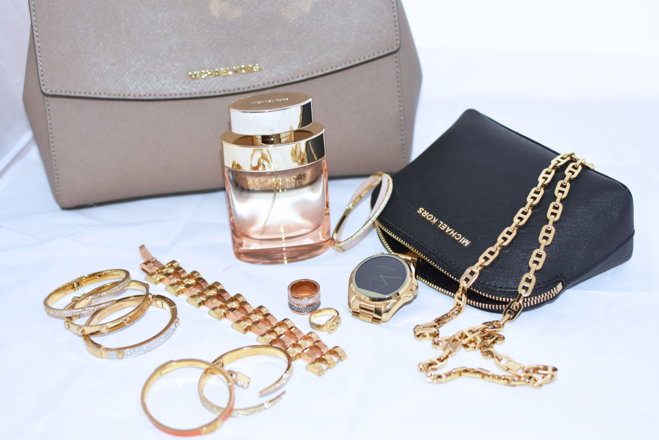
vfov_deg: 25.8
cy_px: 220
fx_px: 961
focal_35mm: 52
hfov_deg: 37.9
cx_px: 330
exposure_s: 1/80
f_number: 2.8
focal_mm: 35
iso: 800
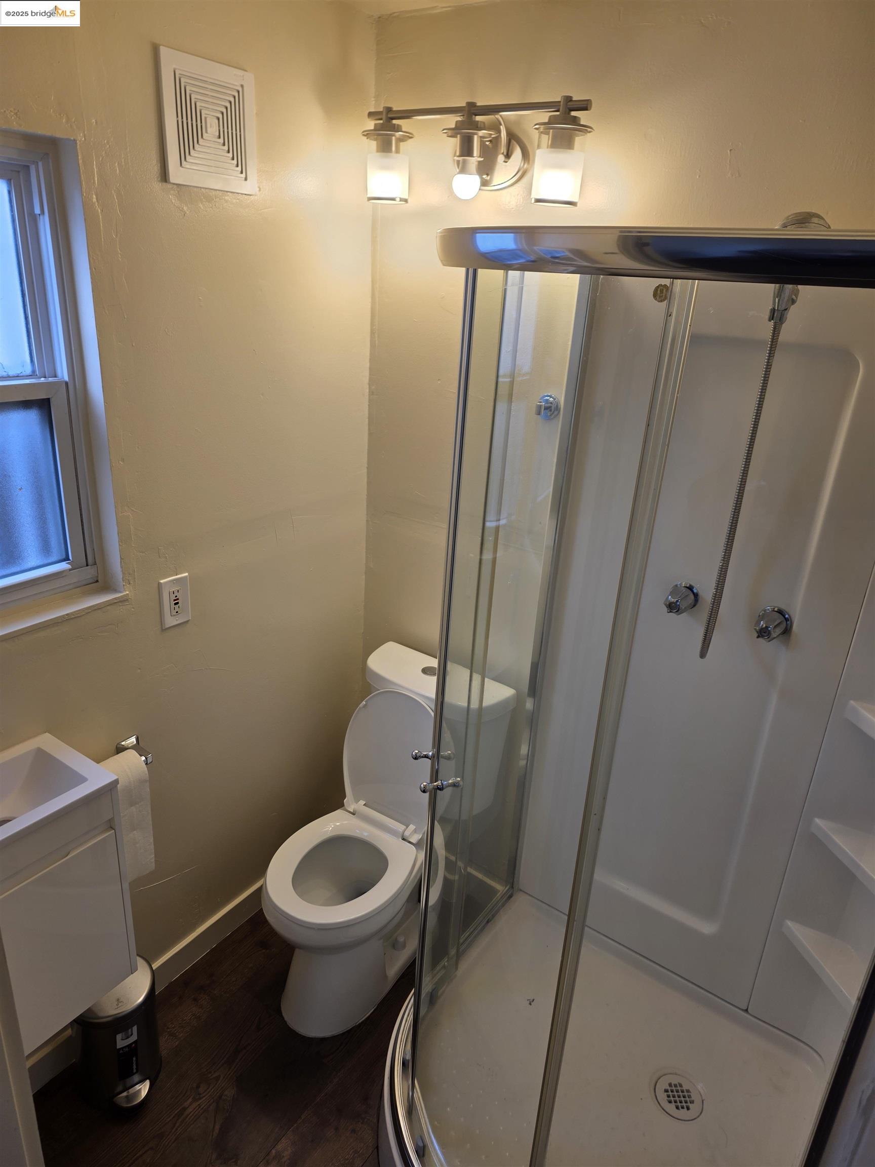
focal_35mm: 23
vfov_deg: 73.9
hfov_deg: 58.9
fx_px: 775
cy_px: 584
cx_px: 438
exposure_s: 1/120
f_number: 1.7
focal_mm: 6.3
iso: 32
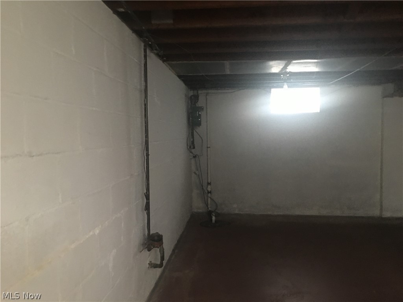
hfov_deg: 61.7
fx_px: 338
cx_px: 202
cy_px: 151
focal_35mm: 29
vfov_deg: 48.2
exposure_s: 1/4
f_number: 2.2
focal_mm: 4.15
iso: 125
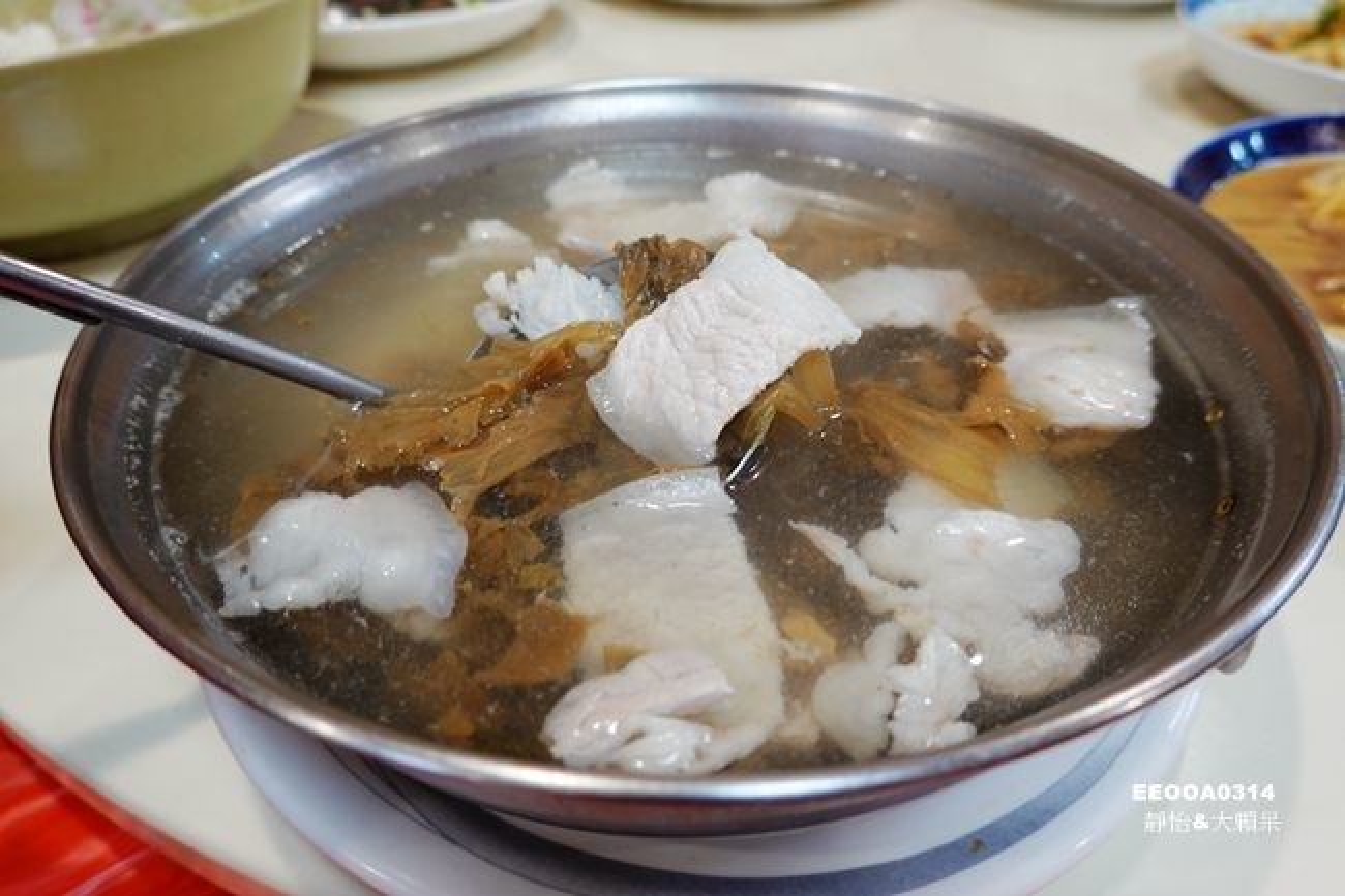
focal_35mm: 24
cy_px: 448
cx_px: 672
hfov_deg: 73.8
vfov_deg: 53.1
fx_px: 896
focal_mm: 9
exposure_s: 1/30
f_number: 2.8
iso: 200
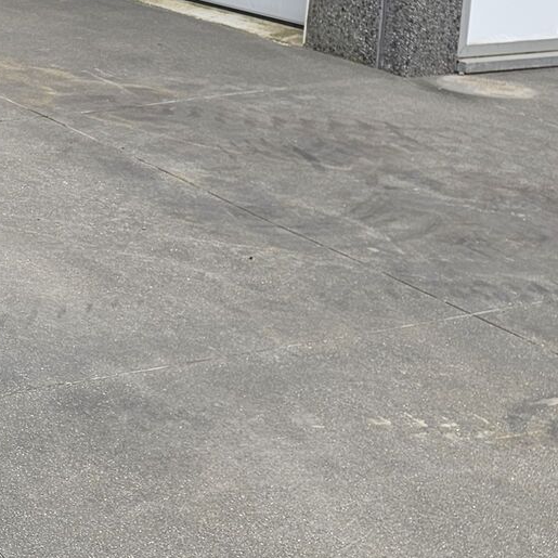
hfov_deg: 18.9
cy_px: -38
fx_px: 1441
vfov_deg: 21.0
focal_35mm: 79
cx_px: -317
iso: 25
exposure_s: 1/180
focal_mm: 6.3
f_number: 1.7
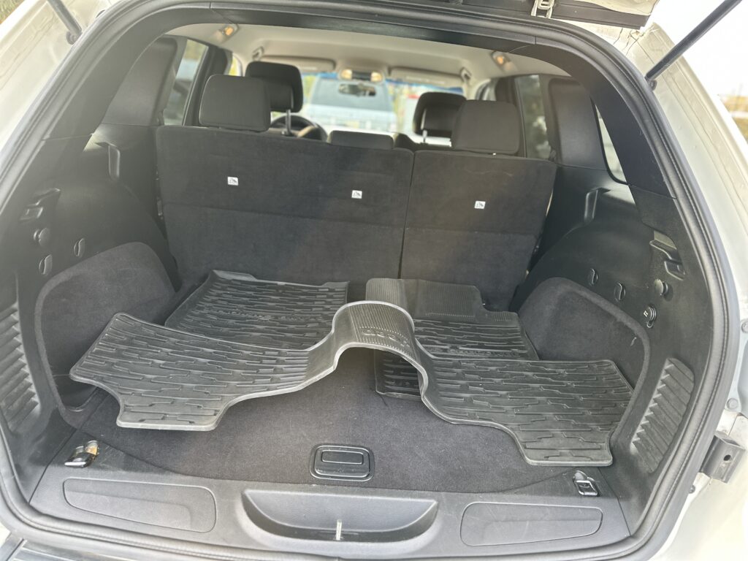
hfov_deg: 71.6
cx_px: 374
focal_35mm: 24
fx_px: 519
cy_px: 280
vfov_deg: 56.8
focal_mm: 6.86
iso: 250
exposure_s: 1/85
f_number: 1.78
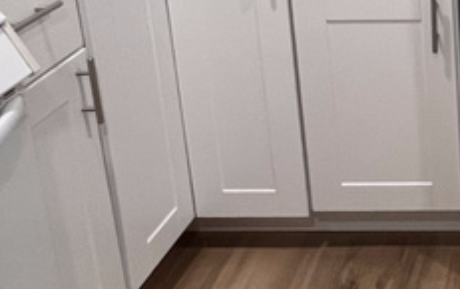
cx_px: 601
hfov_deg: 27.7
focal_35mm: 61
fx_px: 766
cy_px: -110
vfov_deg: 19.3
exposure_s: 1/120
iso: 200
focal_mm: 1.57
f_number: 1.8
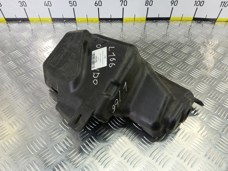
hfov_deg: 73.9
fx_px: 151
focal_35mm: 23
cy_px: 86
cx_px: 114
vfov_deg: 58.9
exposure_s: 1/50
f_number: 1.6
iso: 138
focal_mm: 4.11
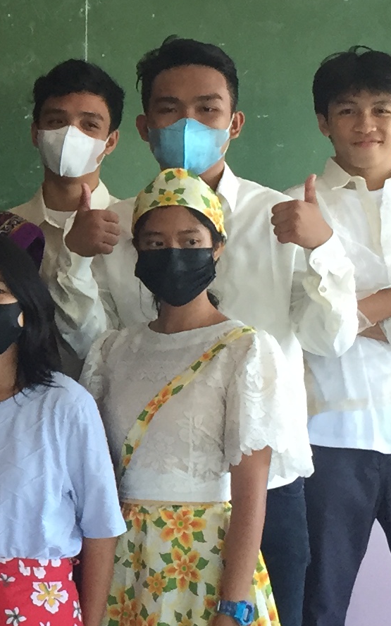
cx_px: -268
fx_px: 1927
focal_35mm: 113
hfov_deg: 11.0
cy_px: 200
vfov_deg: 18.4
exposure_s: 1/30
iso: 80
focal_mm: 4.15
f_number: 2.2
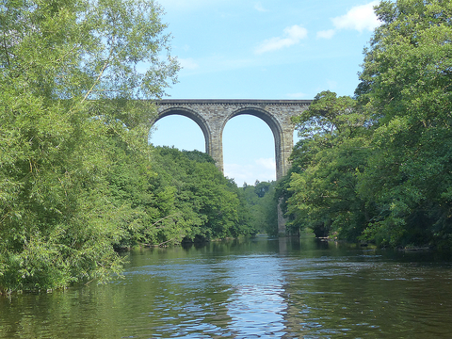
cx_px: 226
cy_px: 170
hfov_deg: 52.6
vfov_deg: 40.7
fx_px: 457
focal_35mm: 35
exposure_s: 1/400
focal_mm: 6.3
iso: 160
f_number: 4
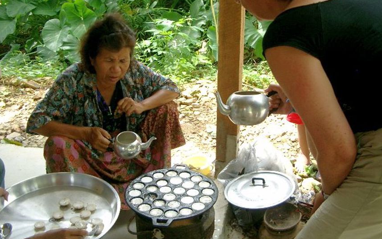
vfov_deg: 27.4
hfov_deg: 42.6
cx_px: 199
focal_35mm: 47
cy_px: 104
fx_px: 489
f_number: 2.6
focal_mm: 7.6
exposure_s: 1/200
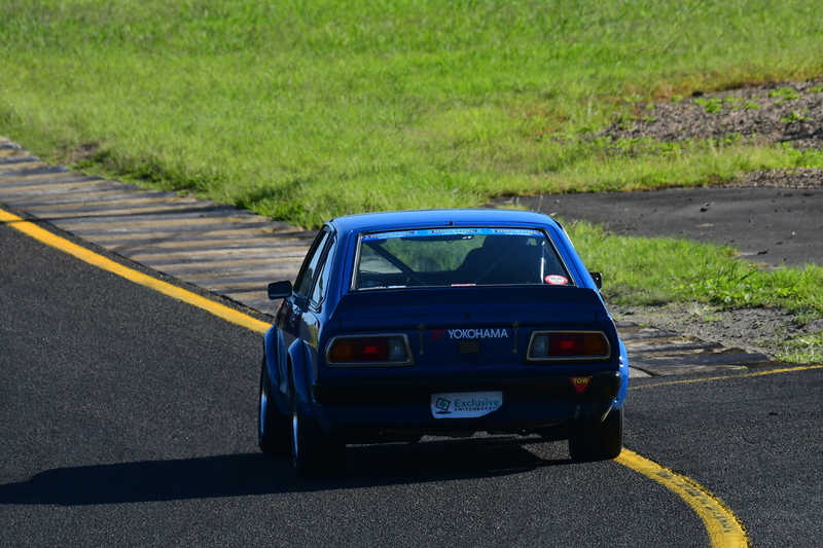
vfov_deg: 1.8
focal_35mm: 750
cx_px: 412
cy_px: 274
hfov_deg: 2.8
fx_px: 17141
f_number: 11
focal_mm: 500
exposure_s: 1/640
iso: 500
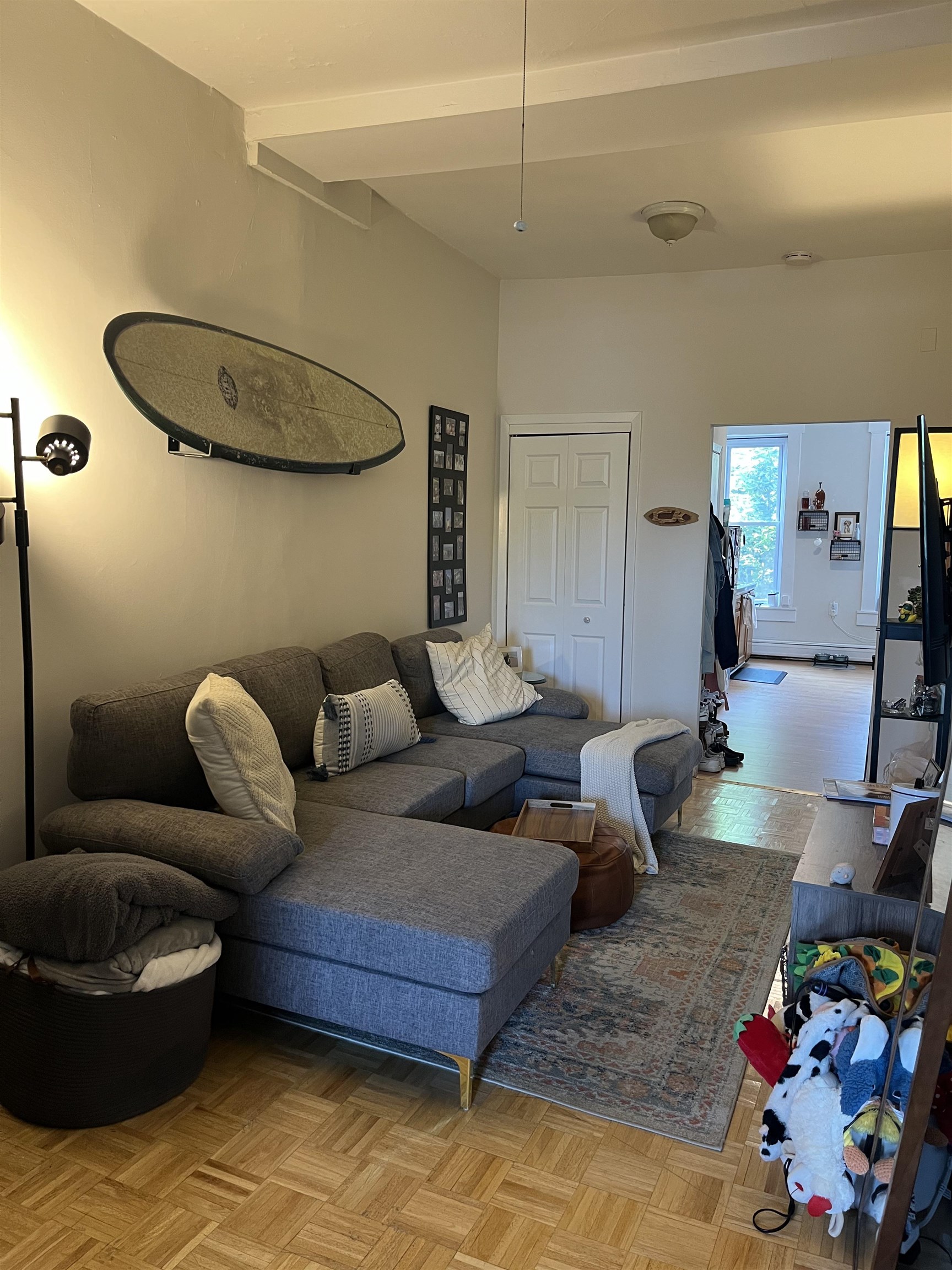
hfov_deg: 53.1
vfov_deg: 67.3
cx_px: 476
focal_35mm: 26
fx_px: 953
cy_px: 635
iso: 320
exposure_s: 1/60
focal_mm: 5.1
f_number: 1.6
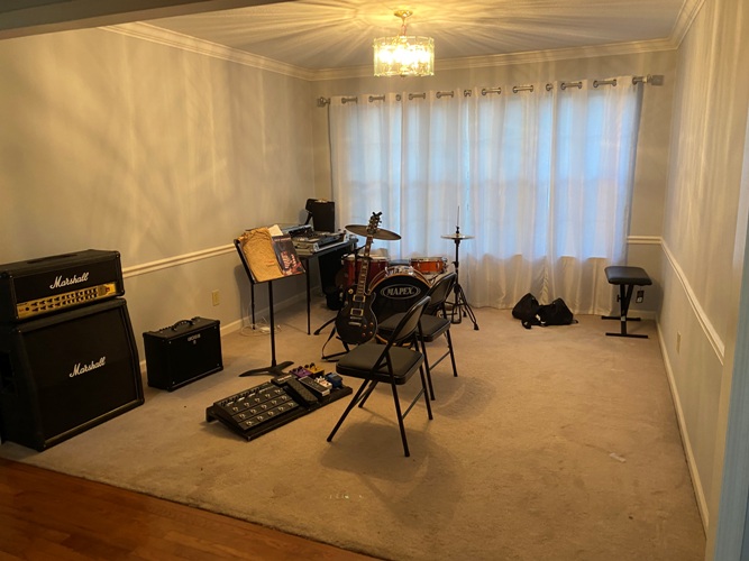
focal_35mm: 26
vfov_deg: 53.0
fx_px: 562
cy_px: 280
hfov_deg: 67.3
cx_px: 374
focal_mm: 4.25
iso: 250
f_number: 1.8
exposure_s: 1/60
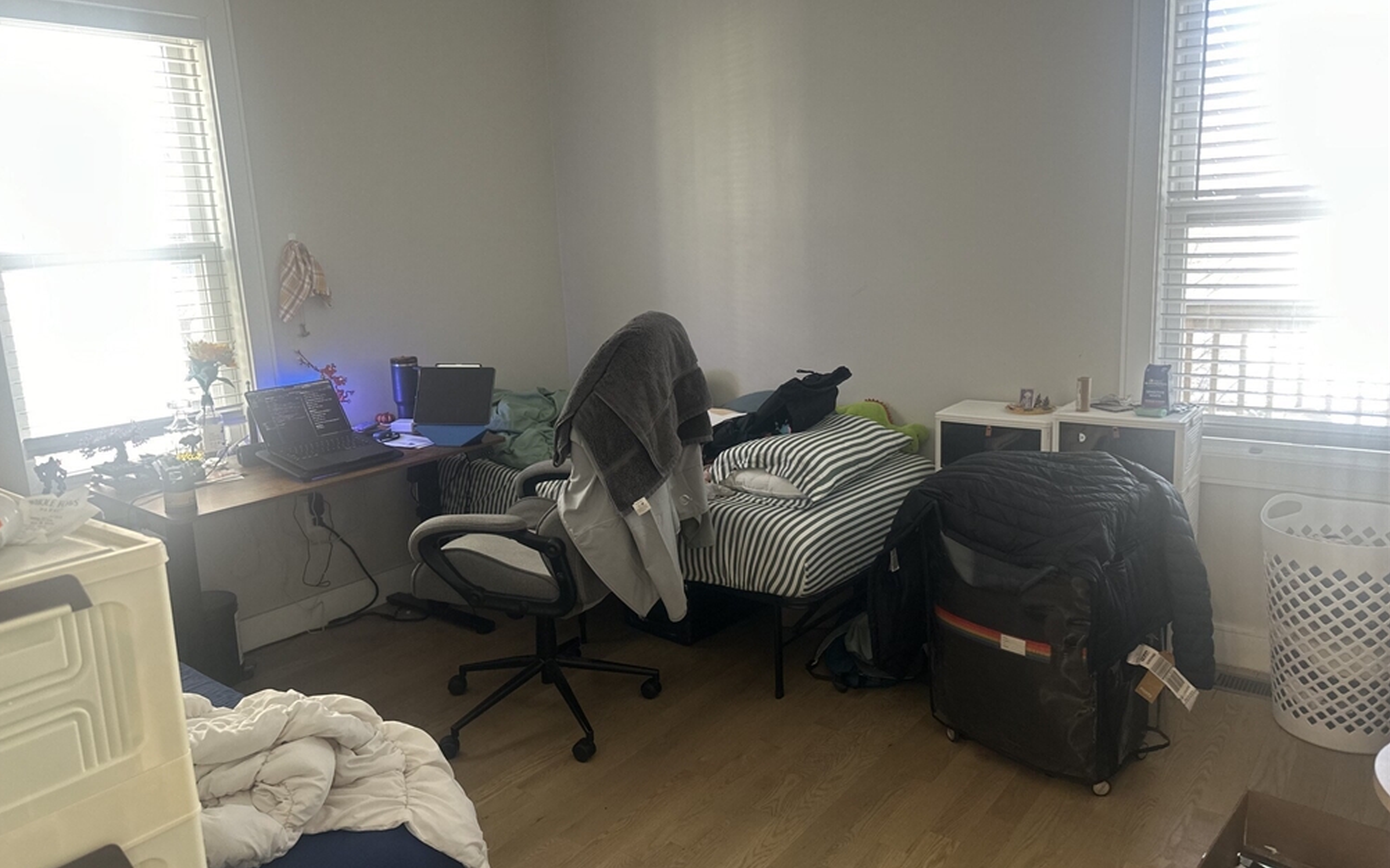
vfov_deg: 47.6
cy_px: 422
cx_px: 681
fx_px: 985
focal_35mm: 26
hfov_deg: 70.4
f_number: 1.78
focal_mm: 6.86
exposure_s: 1/60
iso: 160
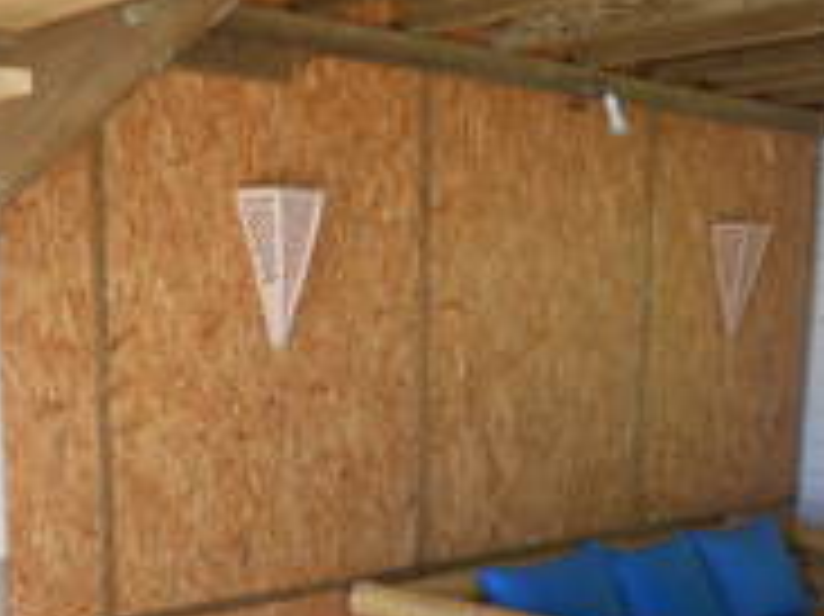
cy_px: 562
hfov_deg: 33.4
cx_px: 257
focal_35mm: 57
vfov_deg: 24.8
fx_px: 1356
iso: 80
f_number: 3.4
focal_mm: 5.1
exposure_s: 1/50
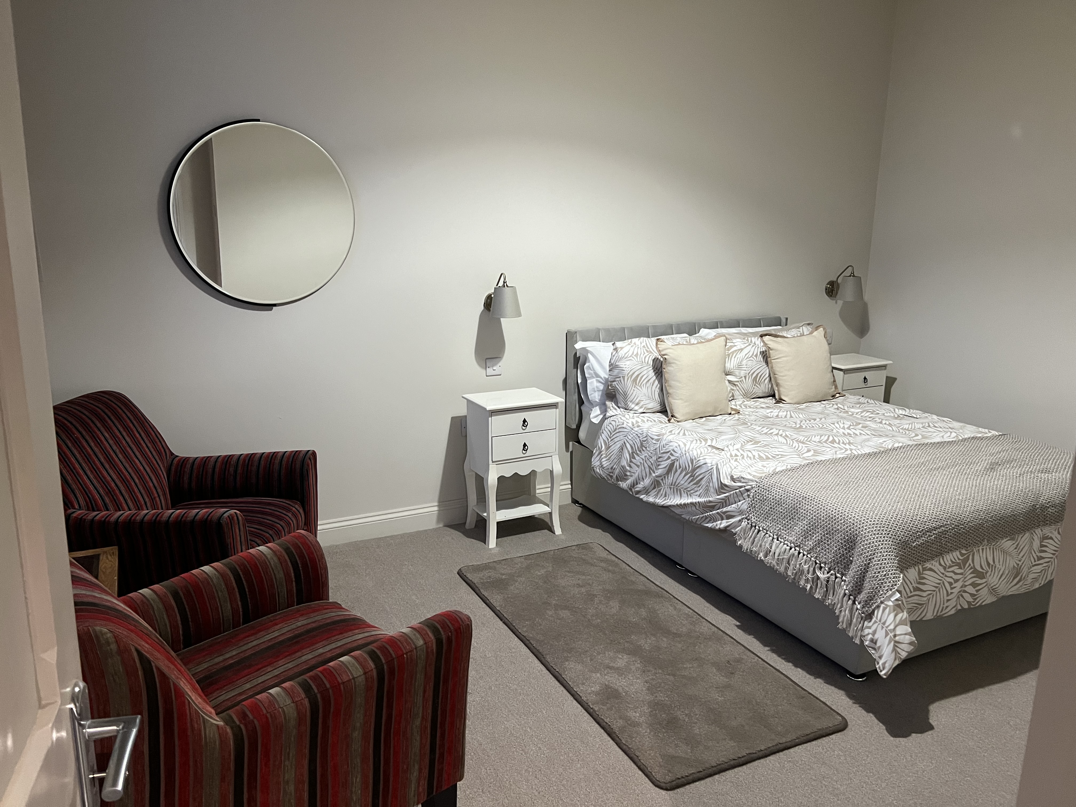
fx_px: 808
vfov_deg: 53.1
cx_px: 538
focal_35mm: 26
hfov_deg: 67.3
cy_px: 404
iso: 400
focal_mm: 5.7
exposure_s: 1/33
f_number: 1.5
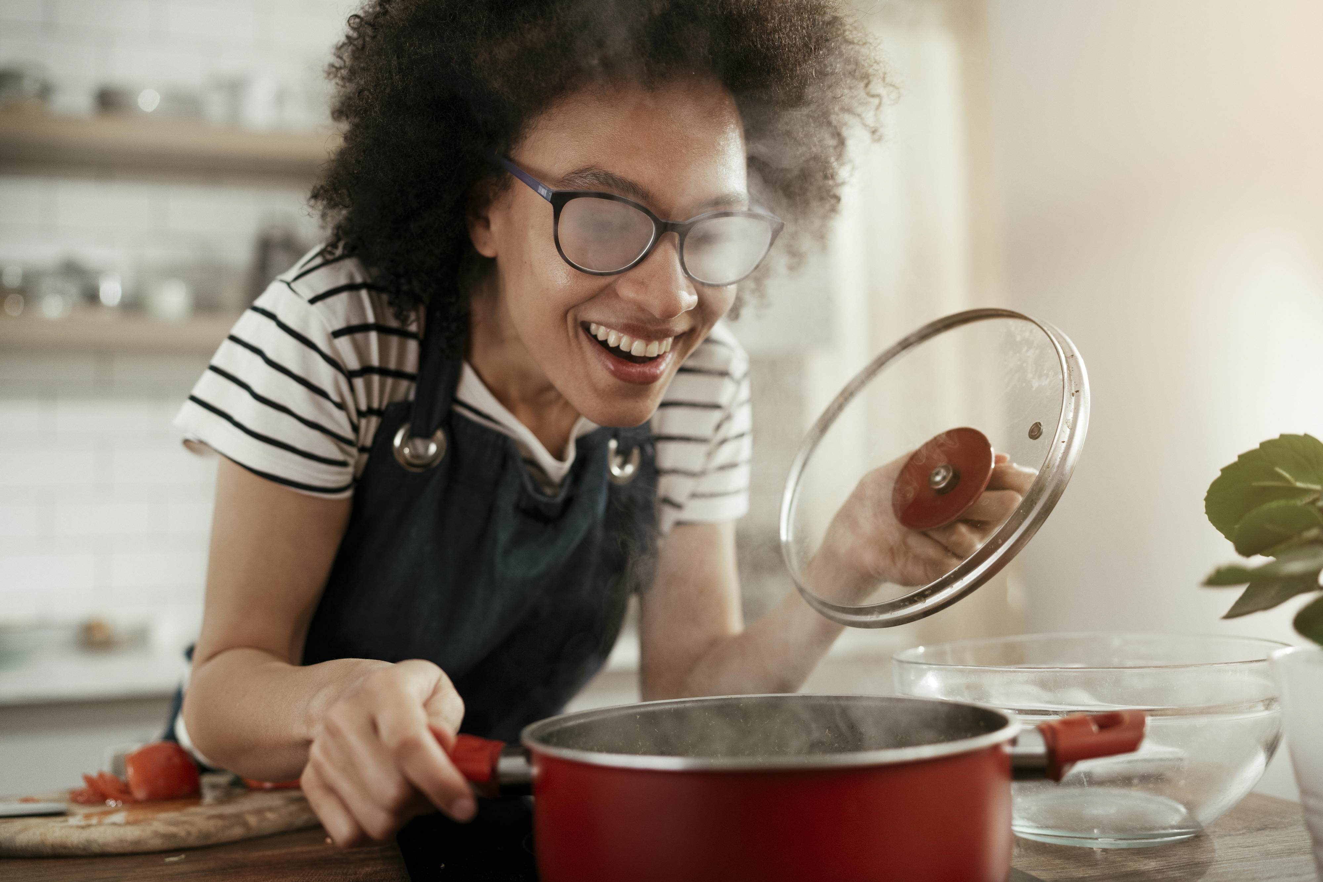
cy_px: 441
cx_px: 662
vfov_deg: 37.9
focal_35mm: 35
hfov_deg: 54.4
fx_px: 1286
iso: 250
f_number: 2
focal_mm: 35
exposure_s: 1/500
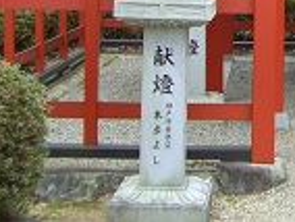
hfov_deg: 17.0
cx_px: 409
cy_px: -87
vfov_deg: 13.3
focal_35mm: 107
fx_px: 913
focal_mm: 7.9
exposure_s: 1/100
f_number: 2.8
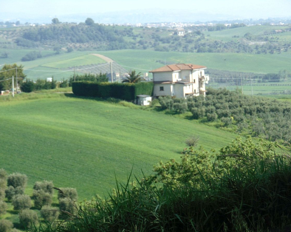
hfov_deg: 9.1
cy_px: 116
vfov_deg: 7.3
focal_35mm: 212
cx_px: 148
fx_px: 1825
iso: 80
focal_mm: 36.4
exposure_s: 1/400
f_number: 4.1
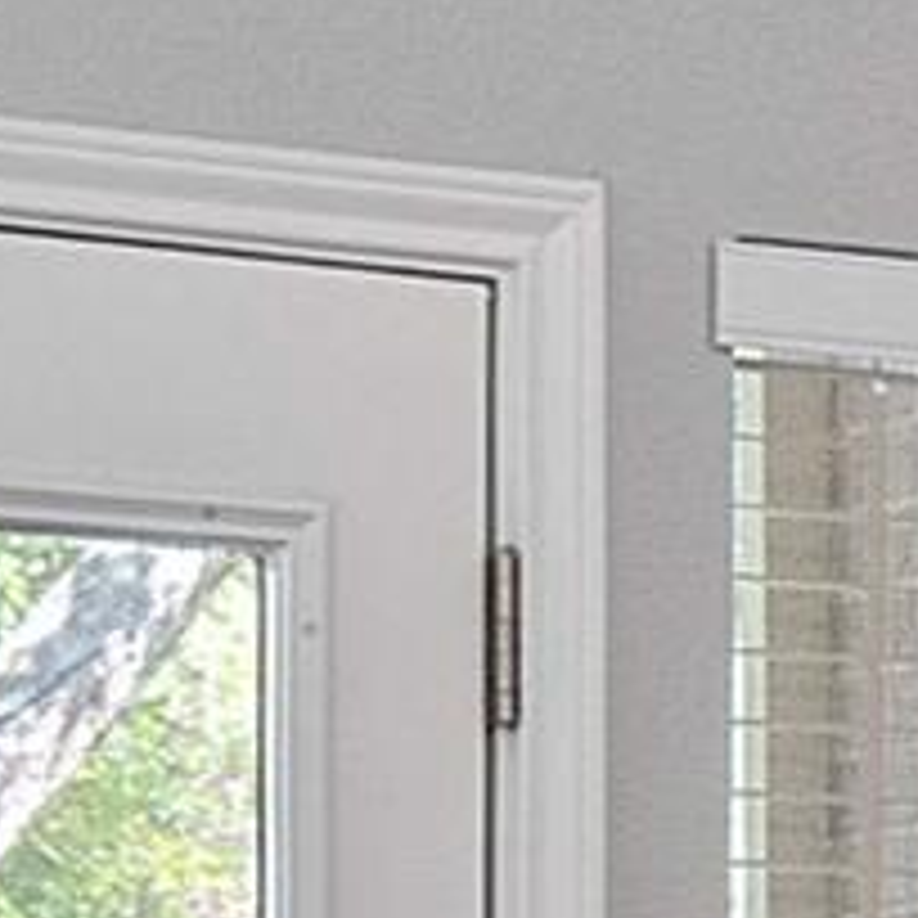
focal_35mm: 316
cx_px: 2596
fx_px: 9481
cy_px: 1973
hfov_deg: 5.3
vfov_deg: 5.4
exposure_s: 3.2
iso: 320
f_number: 9
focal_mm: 25
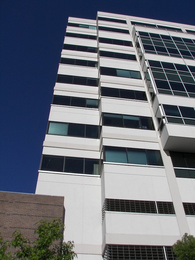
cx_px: 98
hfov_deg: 39.7
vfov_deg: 51.4
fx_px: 270
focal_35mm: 36
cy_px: 130
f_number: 5.6
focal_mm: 6
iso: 50
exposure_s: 1/640
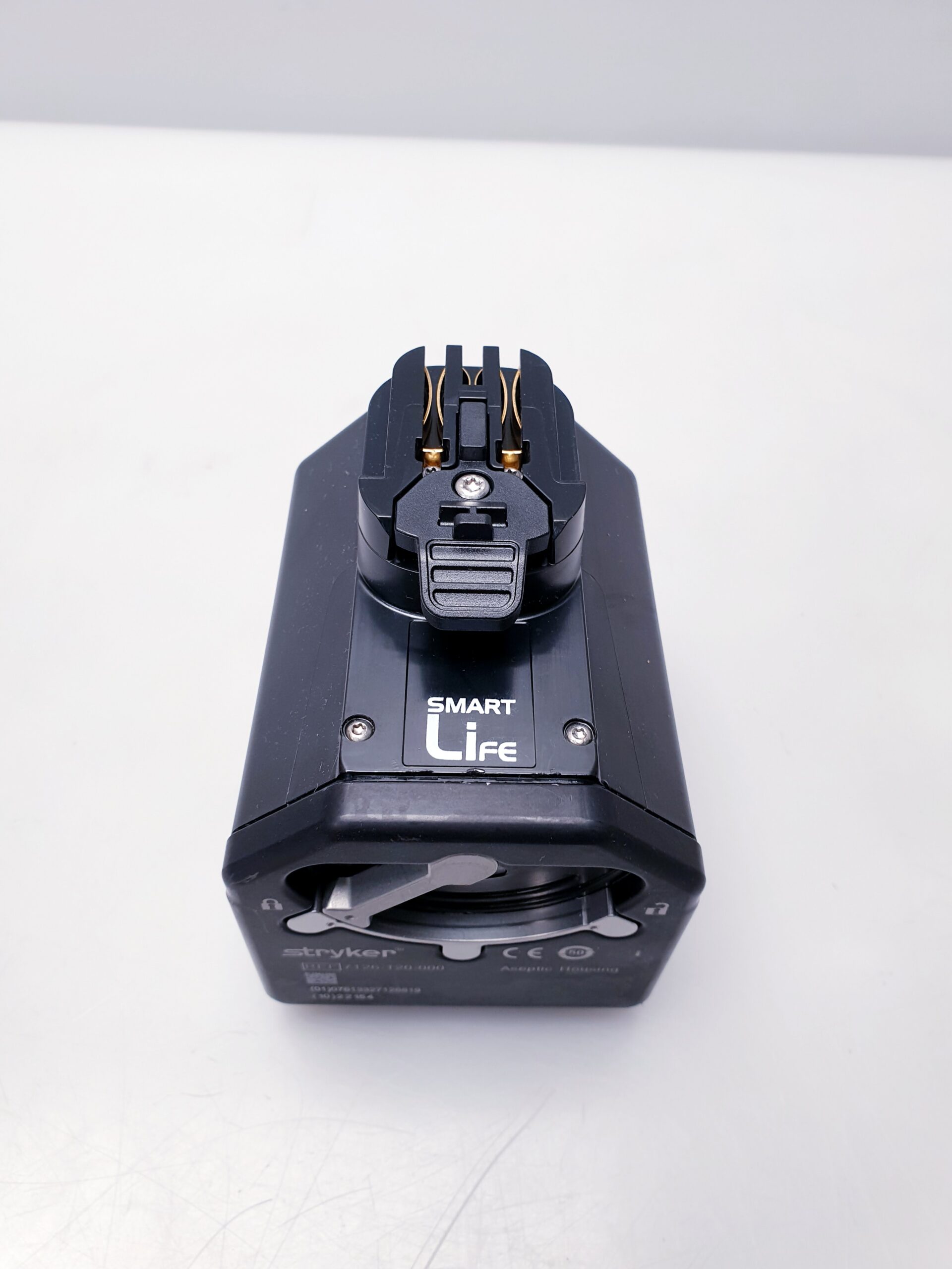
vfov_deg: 67.3
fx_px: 953
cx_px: 476
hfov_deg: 53.1
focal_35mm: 26
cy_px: 634
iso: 80
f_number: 2.4
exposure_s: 1/50
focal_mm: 4.3
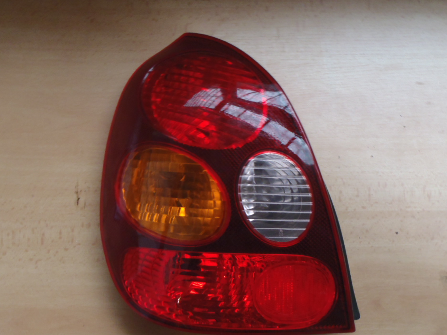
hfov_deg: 44.8
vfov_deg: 34.3
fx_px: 542
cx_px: 210
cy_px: 190
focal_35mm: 42
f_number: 4.7
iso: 400
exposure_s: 1/8
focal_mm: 6.64
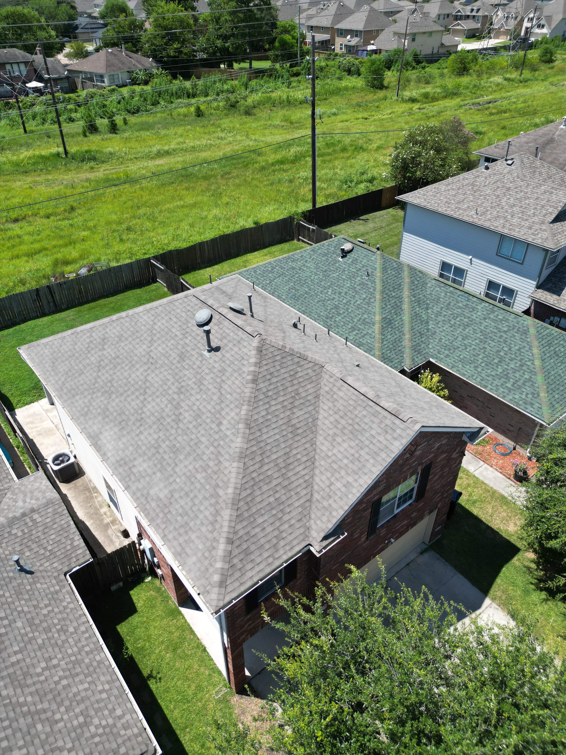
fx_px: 523
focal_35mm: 24
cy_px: 378
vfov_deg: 71.6
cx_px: 283
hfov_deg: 56.8
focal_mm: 6.72
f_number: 1.7
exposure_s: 1/2000
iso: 100
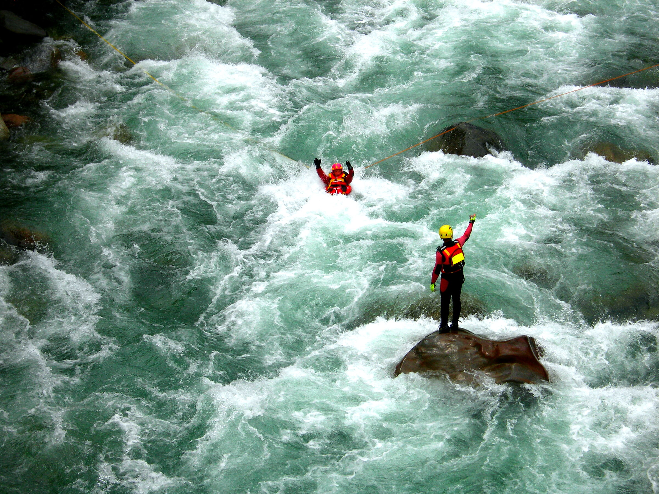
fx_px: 1751
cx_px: 330
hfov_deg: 21.3
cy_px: 247
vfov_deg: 16.1
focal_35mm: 92
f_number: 7.3
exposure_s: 1/138
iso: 50
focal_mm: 19.1
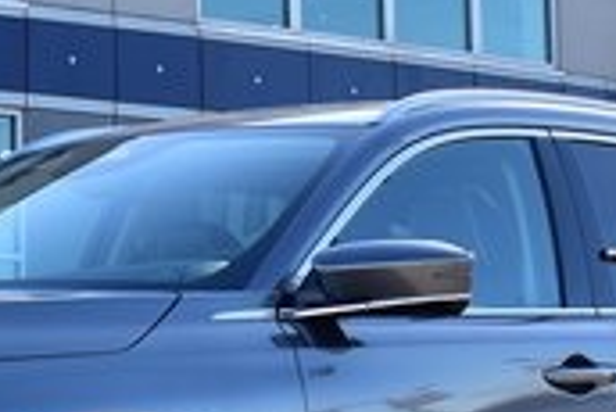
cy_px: 229
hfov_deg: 13.5
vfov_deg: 9.1
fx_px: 2584
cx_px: 100
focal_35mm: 151
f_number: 6.3
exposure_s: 1/160
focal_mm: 27
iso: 100
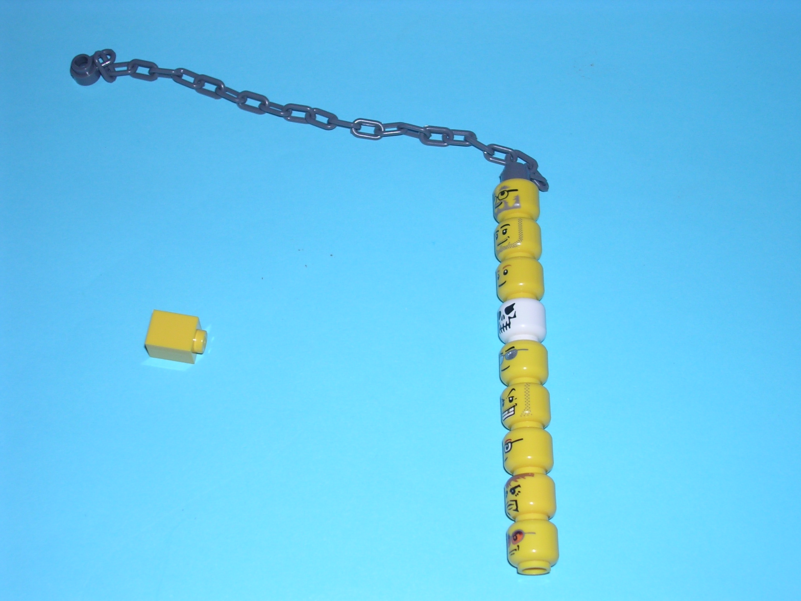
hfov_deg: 32.2
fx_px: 1388
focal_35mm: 60
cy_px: 300
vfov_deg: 24.4
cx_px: 400
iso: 100
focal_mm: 9.1
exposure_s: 1/60.1
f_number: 3.4
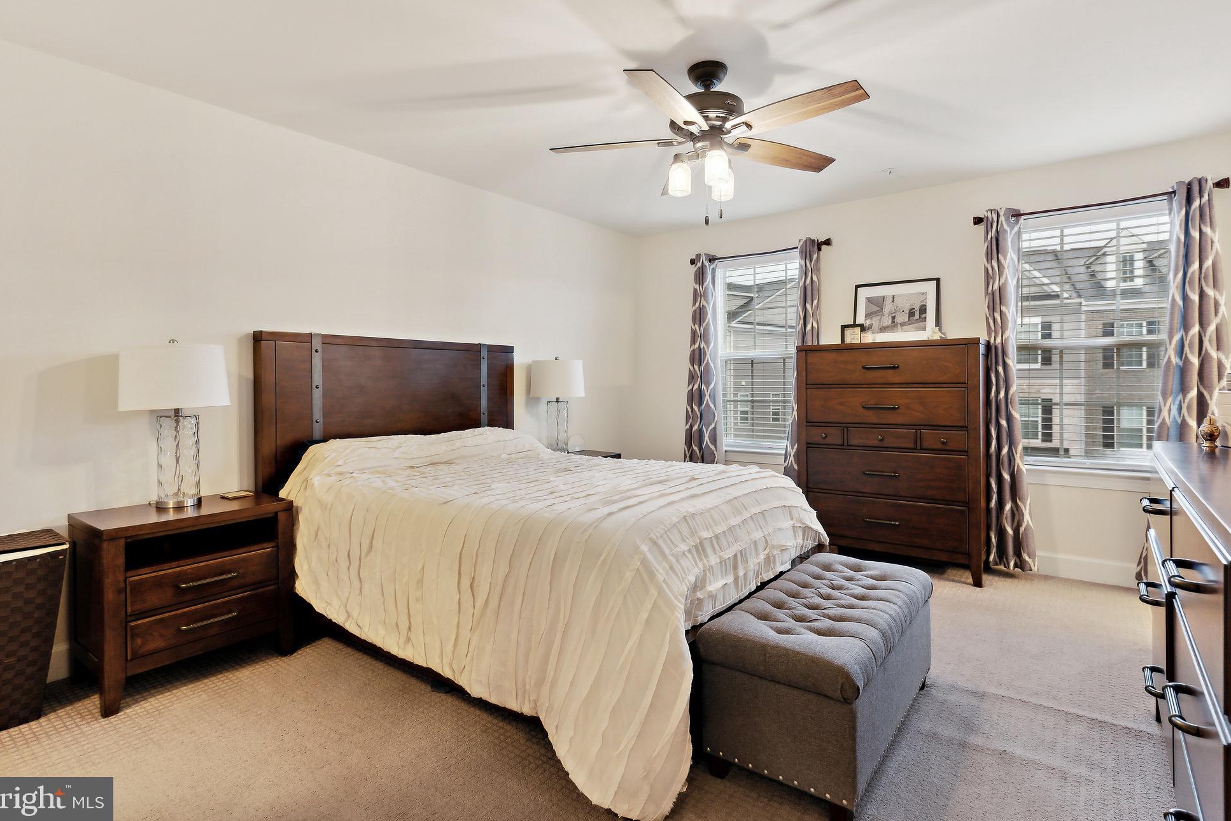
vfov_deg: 67.3
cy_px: 389
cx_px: 624
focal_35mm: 18
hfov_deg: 90.0
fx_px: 615
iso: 800
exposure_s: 1/125
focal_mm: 17
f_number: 4.5
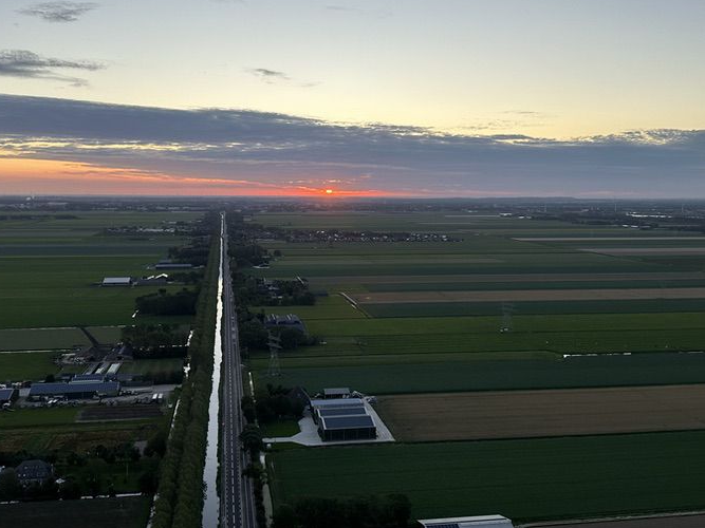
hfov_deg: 51.4
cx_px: 348
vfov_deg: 39.6
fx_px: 733
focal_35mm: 36
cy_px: 237
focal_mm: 6.86
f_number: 1.78
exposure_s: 1/676
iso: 80
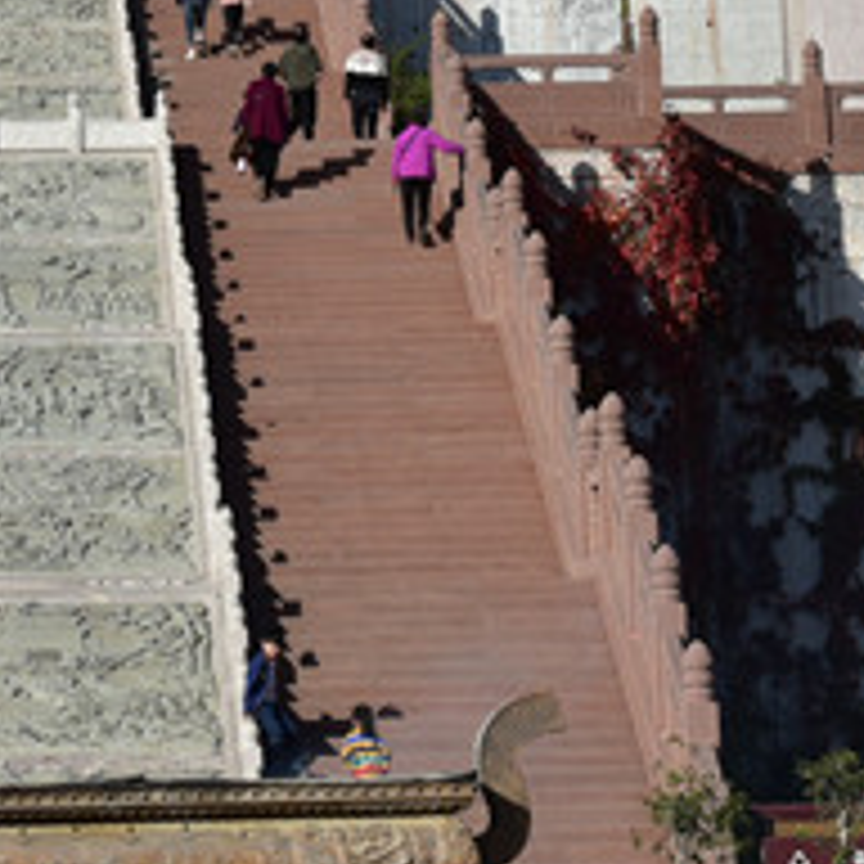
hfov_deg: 10.0
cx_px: 0
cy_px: -173
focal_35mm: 173
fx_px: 4885
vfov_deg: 10.0
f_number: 10
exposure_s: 1/320
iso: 400
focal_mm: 46
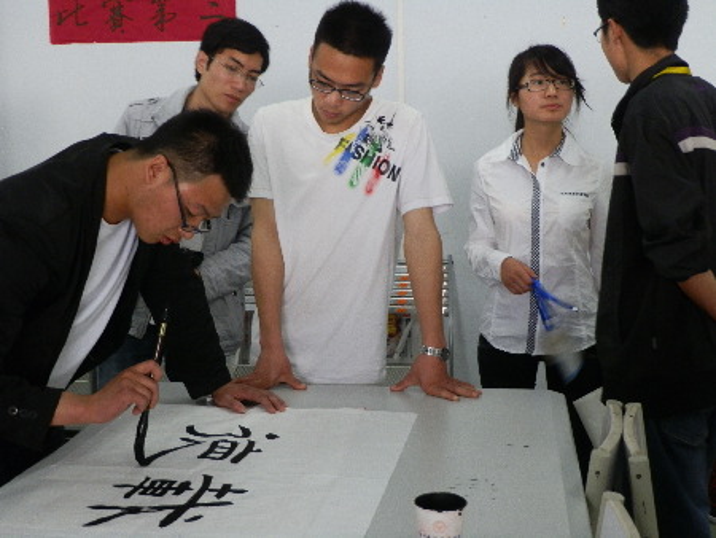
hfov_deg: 40.4
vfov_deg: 30.9
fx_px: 973
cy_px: 269
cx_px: 358
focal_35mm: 47
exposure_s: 1/40
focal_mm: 8.44
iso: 200
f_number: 3.7
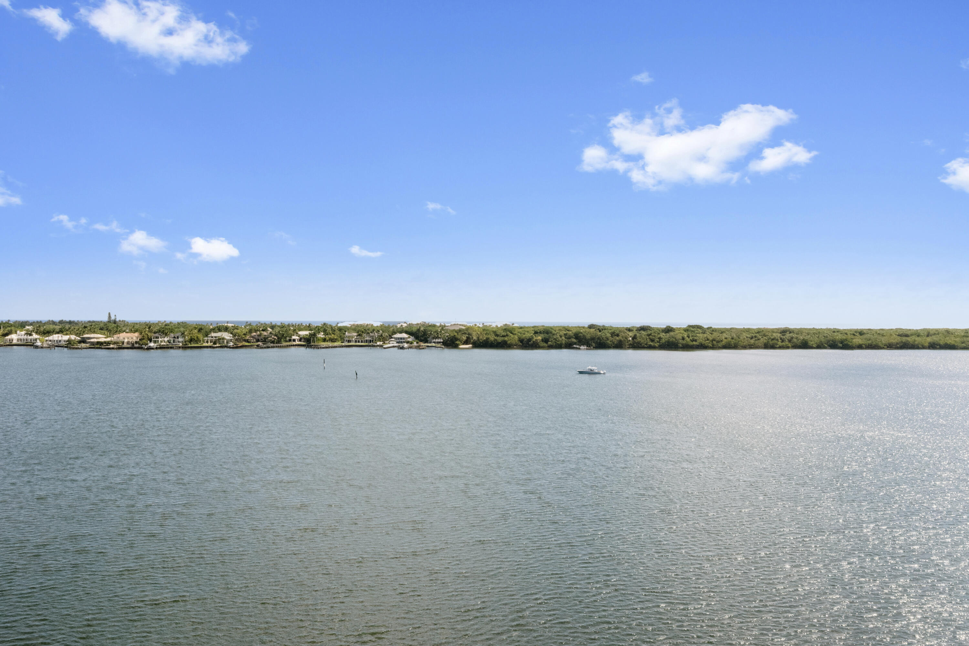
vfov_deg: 43.6
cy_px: 323
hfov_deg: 61.9
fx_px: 807
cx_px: 484
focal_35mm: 30
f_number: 18
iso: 1600
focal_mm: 20
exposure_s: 1/1250
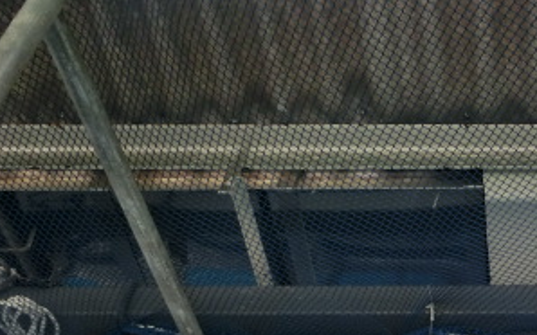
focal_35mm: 66
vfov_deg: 19.4
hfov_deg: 29.3
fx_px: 966
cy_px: 299
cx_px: 519
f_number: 3.7
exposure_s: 1/125
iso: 200
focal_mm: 5.2
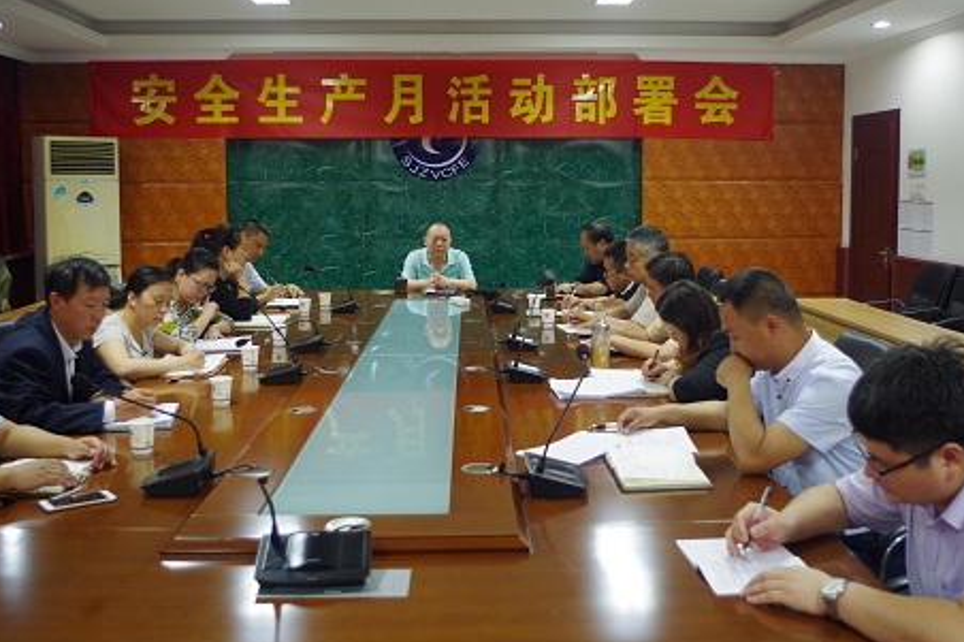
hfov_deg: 50.7
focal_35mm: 38
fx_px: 1017
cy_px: 266
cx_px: 505
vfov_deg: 34.9
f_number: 4
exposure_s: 1/15
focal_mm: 21.25
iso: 800
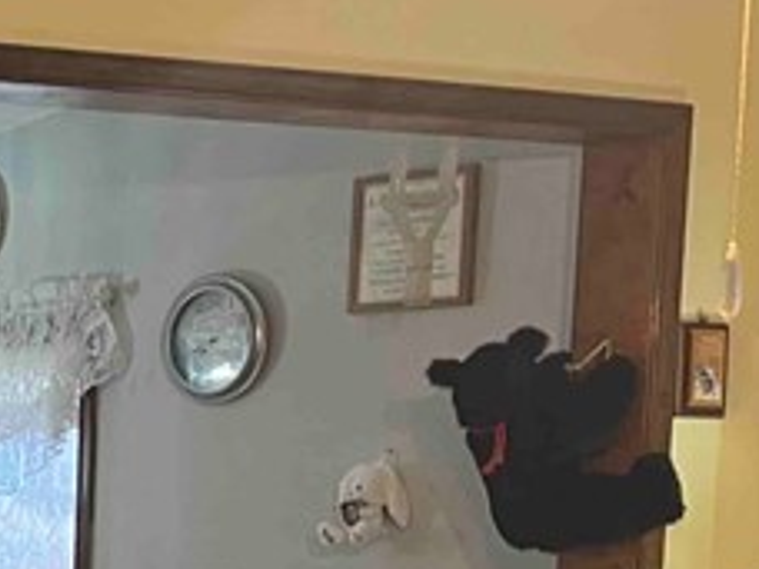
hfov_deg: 13.7
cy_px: 849
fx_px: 2565
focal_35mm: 117
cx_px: -872
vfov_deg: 12.1
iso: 125
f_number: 1.6
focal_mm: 5.1
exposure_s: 1/60
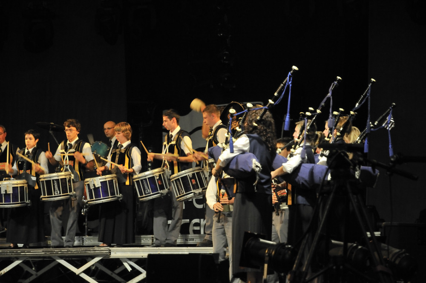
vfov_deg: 10.7
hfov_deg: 16.1
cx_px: 213
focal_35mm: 128
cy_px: 142
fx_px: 1507
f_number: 5.6
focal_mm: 85
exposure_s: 1/30
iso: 1000
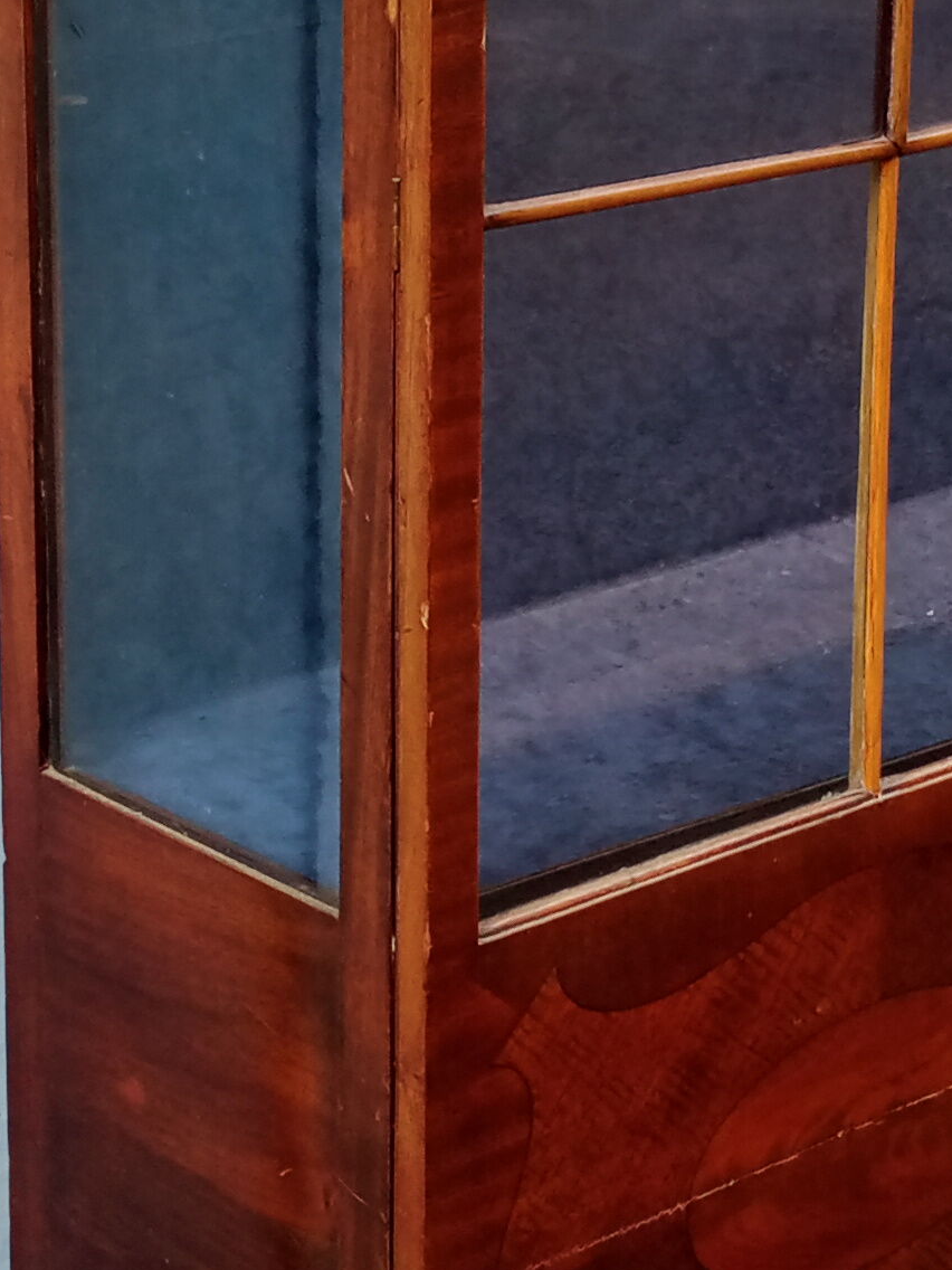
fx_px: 3704
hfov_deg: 14.6
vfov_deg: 19.3
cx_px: 499
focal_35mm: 101
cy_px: 293
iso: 131
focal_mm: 4.05
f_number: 1.8
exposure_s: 1/100
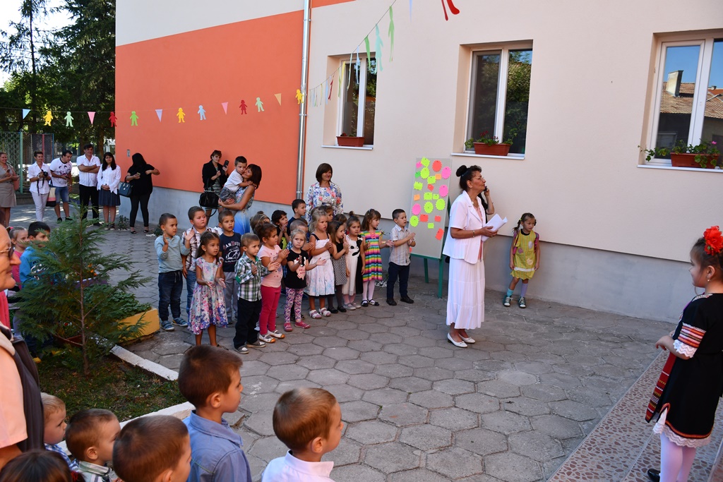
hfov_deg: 67.4
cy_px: 241
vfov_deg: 47.9
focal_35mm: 27
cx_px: 362
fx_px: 542
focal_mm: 18
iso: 200
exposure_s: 1/250
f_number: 5.6
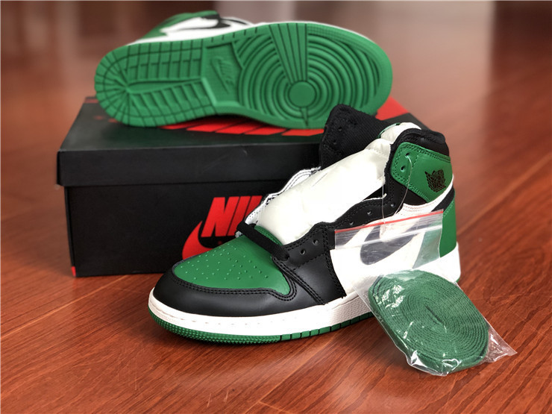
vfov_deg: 28.0
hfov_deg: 36.8
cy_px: 207
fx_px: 829
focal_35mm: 52
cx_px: 276
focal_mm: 6
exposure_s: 1/50
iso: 200
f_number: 2.4
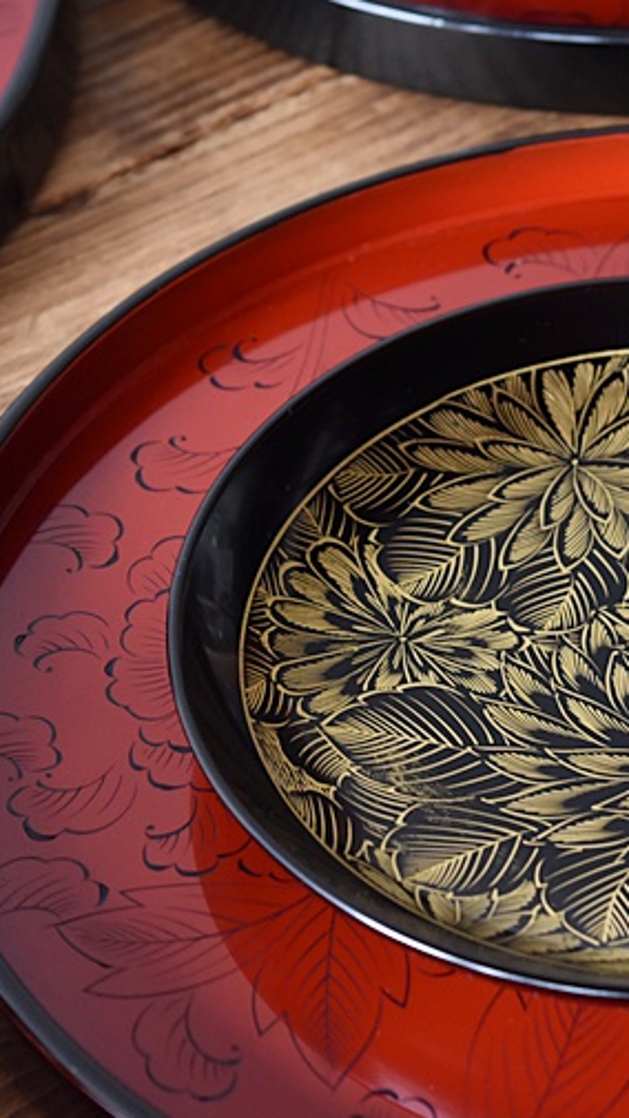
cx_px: 689
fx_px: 4058
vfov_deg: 15.7
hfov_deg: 8.8
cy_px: 546
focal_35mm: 137
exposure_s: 1/2.5
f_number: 5.6
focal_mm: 55
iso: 800
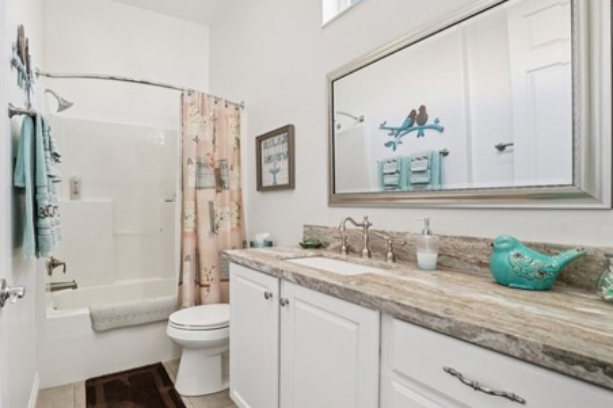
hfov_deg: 91.6
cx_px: 235
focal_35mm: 17
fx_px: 289
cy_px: 198
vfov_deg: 70.4
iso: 400
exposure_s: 1/20
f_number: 8
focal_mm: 12
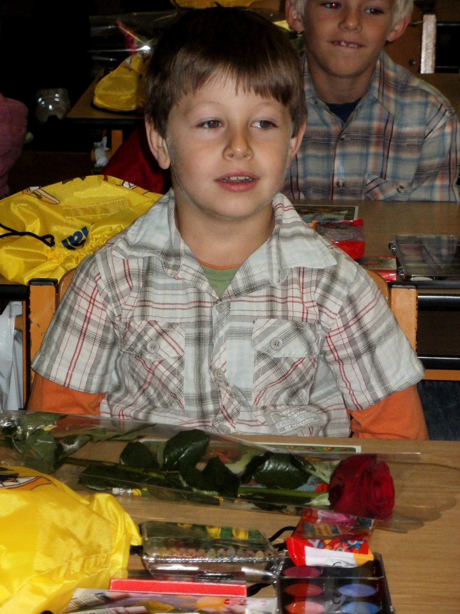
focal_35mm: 125
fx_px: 2215
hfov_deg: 11.9
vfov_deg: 15.8
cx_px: 223
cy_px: 312
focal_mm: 21.2
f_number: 5.3
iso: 400
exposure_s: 1/400
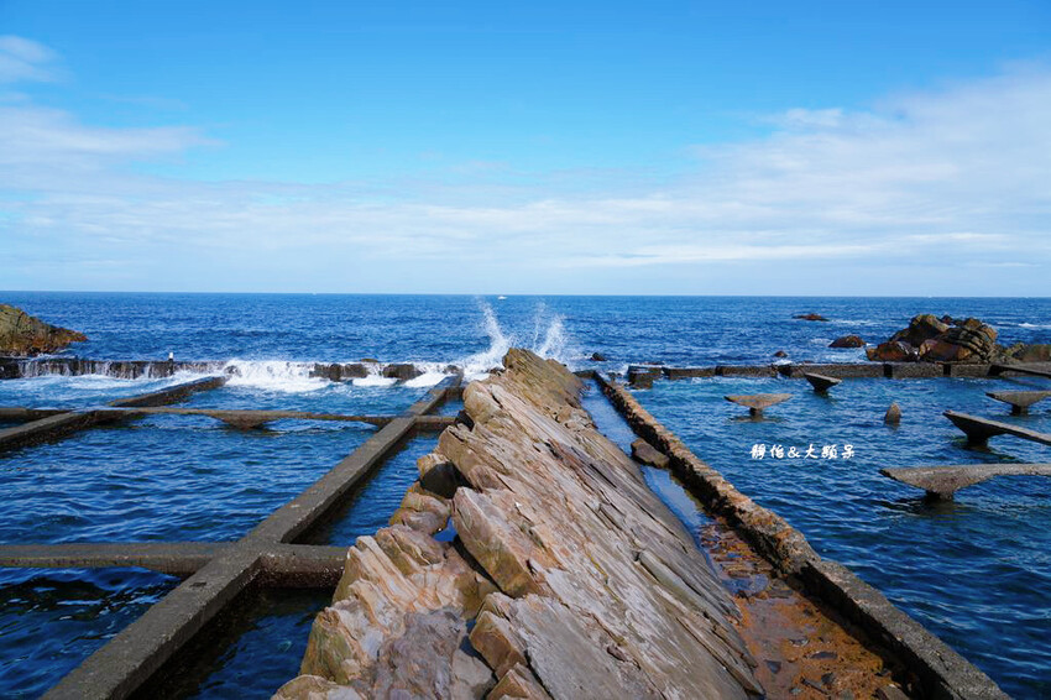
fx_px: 700
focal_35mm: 24
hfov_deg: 73.8
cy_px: 350
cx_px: 526
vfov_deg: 53.1
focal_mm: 24
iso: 160
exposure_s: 1/500
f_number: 8
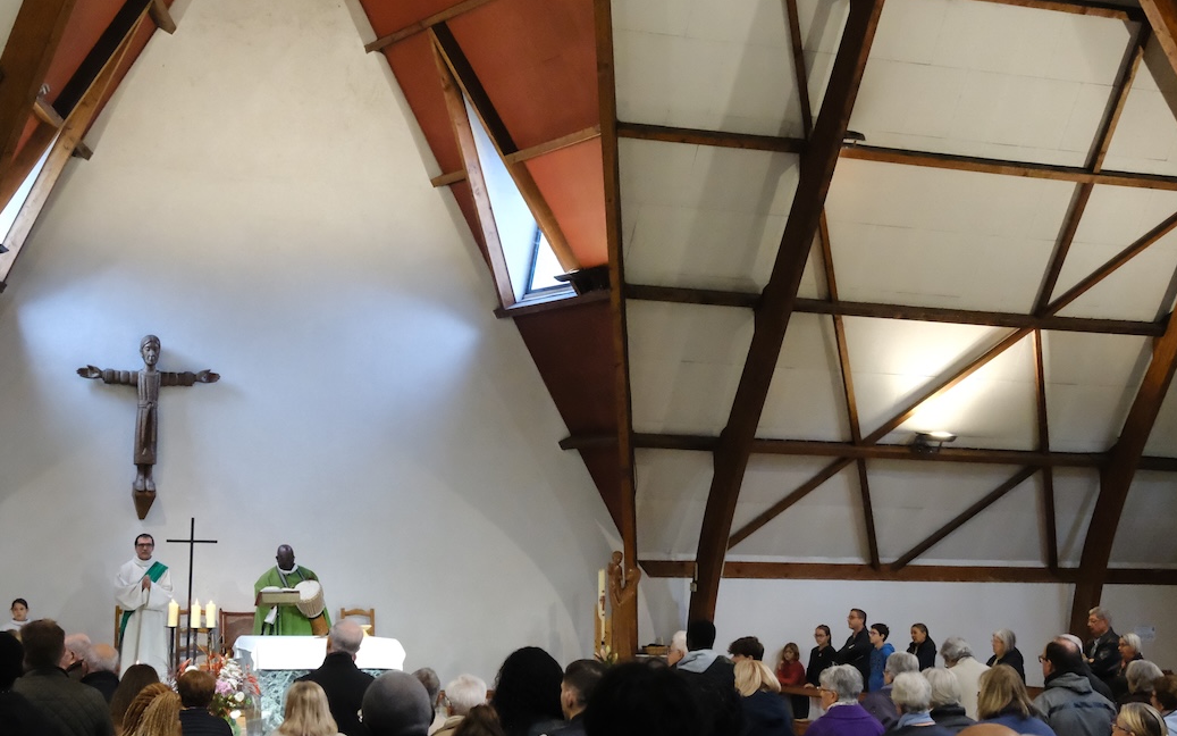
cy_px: 367
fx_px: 1828
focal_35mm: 57
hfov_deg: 35.7
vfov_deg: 22.7
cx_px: 536
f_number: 5.6
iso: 6400
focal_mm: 19.6
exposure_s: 1/210
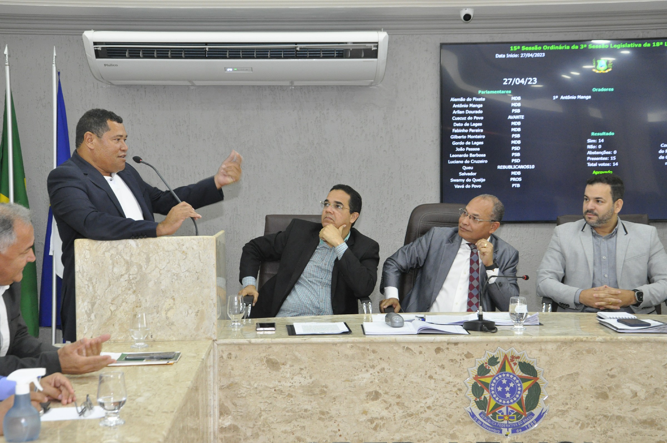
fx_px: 1110
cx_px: 334
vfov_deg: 22.6
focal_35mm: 60
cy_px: 222
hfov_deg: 33.4
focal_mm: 40
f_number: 7.1
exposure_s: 1/60
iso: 1600
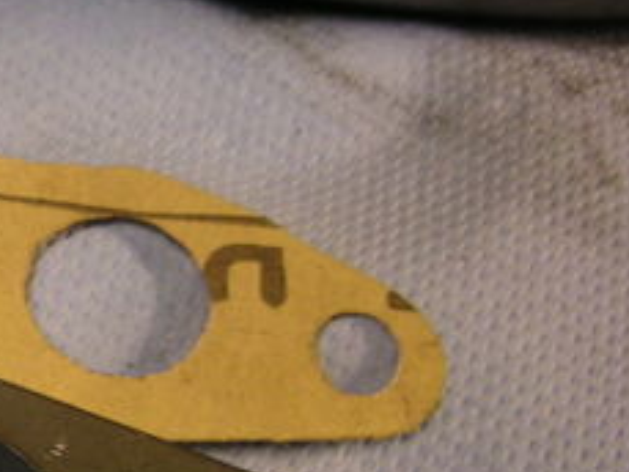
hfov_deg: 17.2
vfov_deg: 13.9
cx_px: -239
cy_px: 357
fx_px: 1927
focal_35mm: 106
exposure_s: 1/10
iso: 100
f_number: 2.8
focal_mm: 6
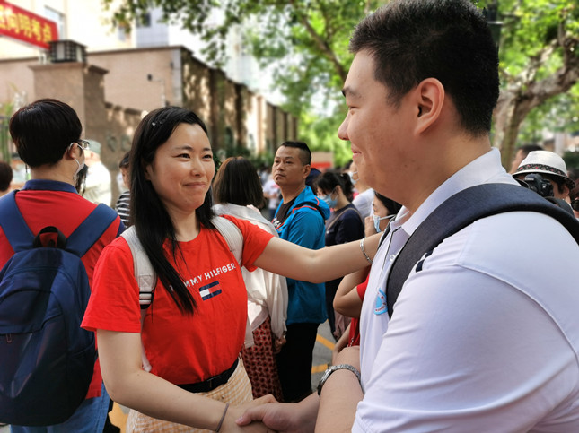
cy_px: 216
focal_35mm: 27
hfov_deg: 65.4
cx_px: 290
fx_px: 451
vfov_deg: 51.3
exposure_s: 1/338
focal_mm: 5.56
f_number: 1.6
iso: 50
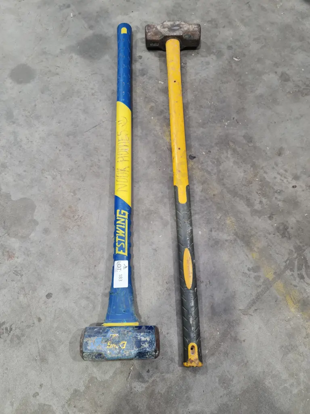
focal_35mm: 25
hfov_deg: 54.9
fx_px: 299
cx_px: 155
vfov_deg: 69.4
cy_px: 207
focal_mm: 7
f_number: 1.8
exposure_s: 1/100
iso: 160
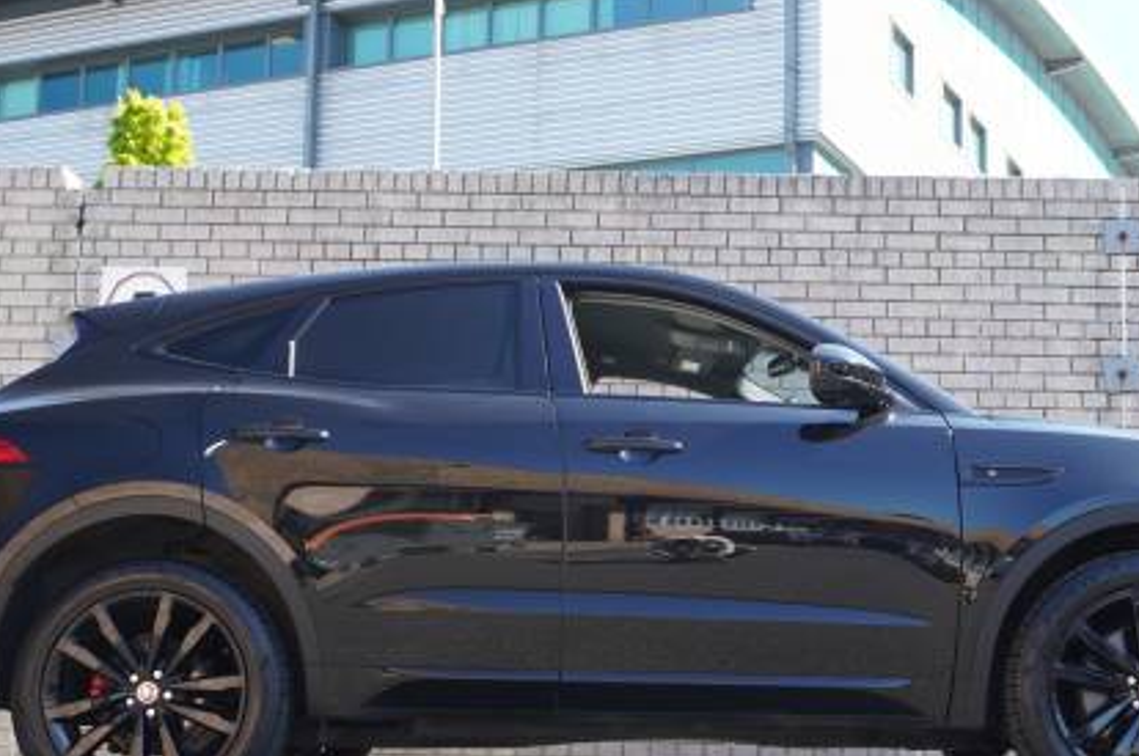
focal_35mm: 65
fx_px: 2054
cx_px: 647
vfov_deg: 20.8
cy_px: 465
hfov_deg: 31.0
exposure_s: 1/100
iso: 250
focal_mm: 28
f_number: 5.6
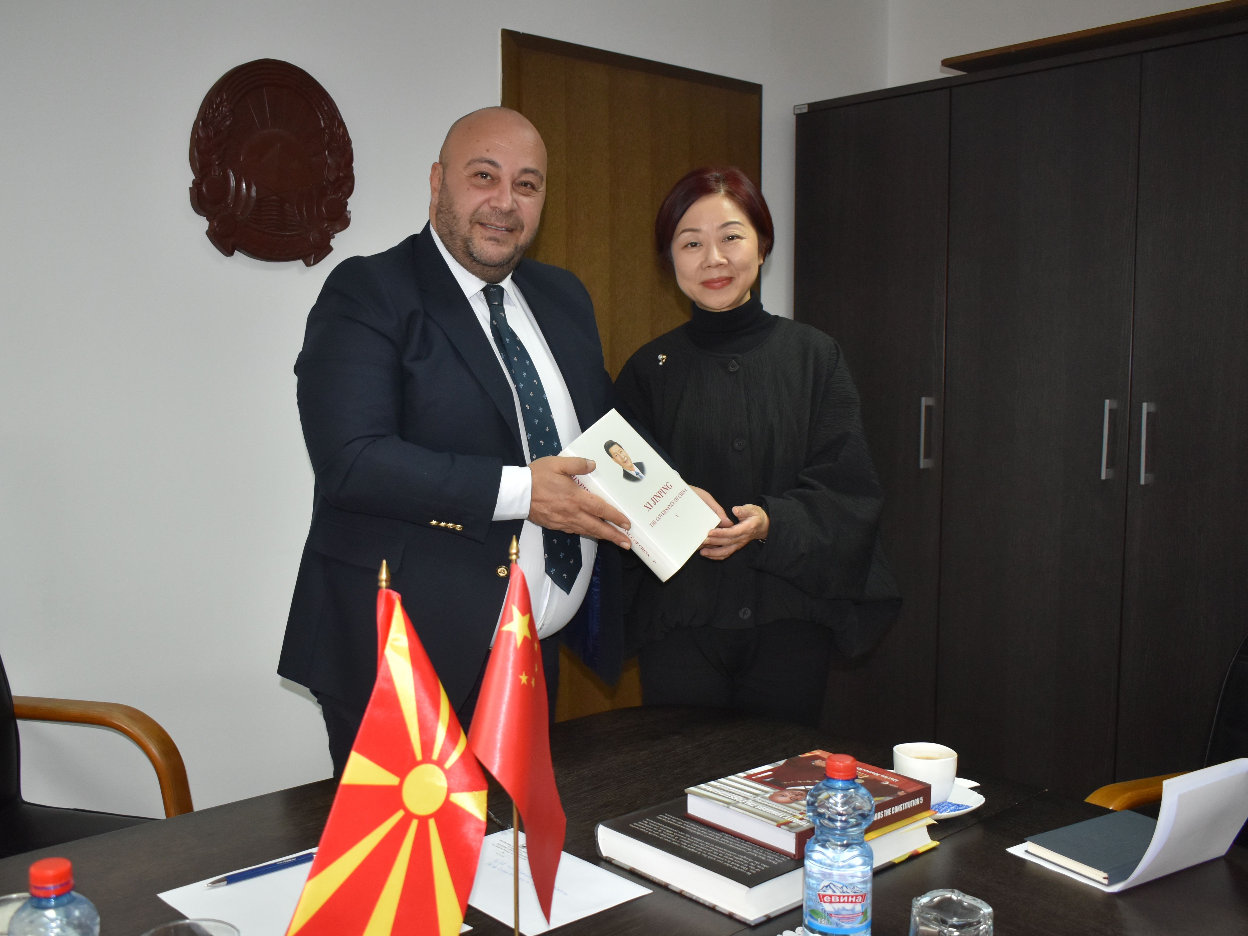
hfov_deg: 53.1
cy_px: 474
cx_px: 567
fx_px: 1246
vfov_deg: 41.2
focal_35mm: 35
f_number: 3.8
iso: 800
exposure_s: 1/125
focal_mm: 21
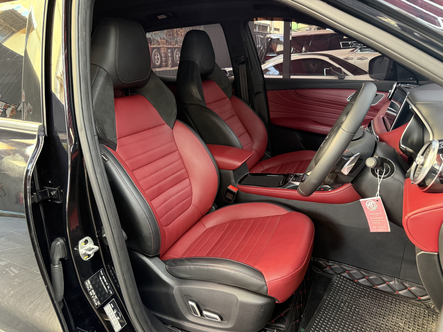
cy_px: 166
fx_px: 307
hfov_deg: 71.6
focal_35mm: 24
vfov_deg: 56.8
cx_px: 222
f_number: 1.78
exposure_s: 1/60
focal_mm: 6.76
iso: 640
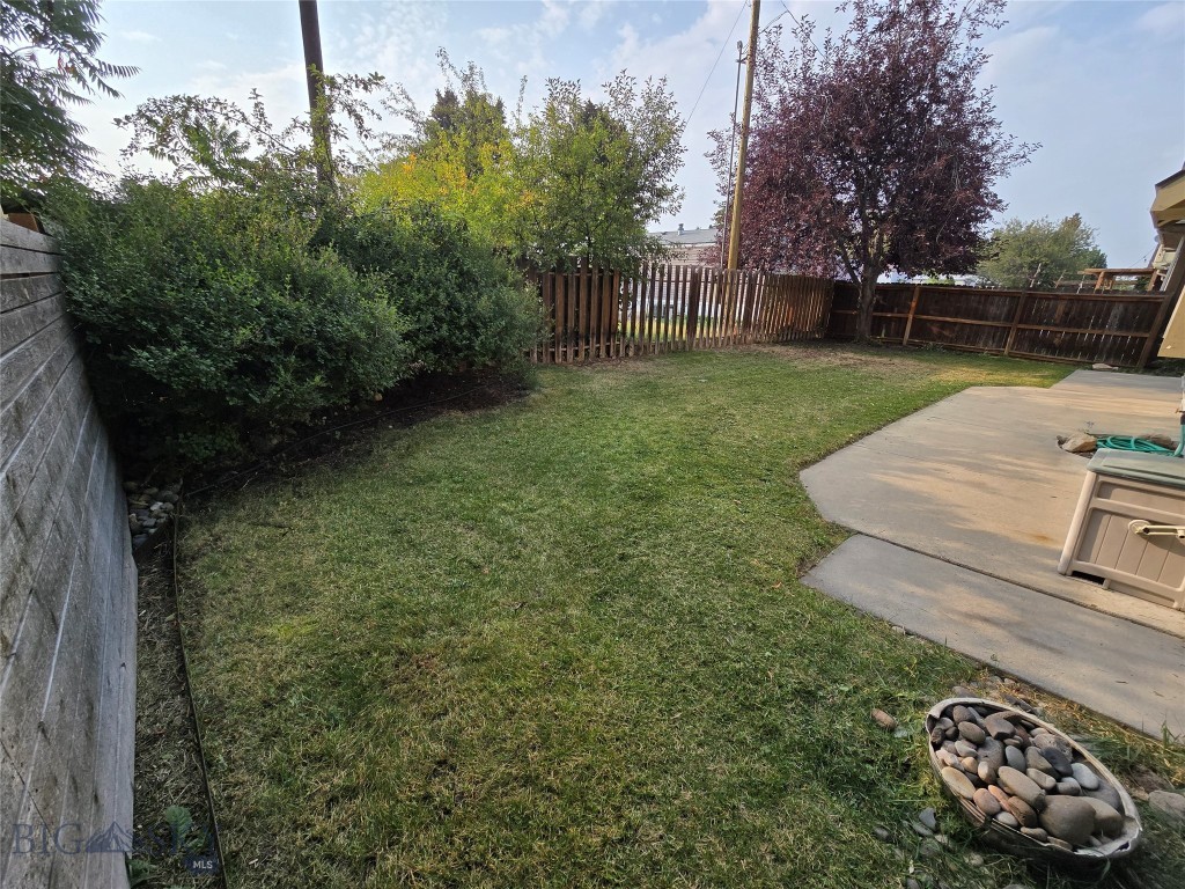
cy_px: 444
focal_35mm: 13
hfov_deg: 106.2
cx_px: 592
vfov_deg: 89.9
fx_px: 445
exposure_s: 1/1252
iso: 50
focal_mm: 2.2
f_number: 2.2
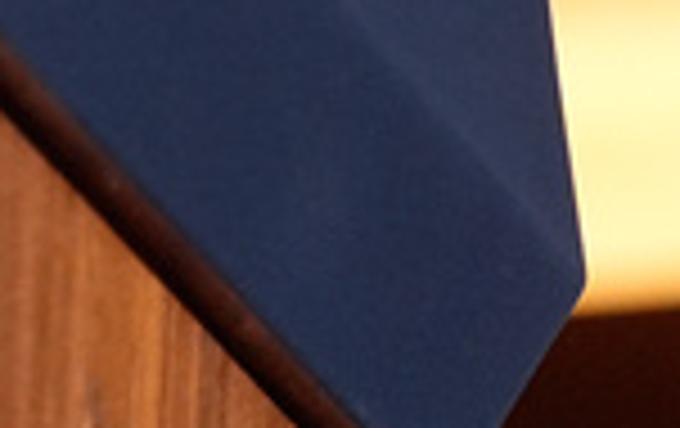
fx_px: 16896
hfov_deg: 2.3
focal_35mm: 910
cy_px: -1065
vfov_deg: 1.4
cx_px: -1581
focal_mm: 132
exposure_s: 1/640
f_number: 2.8
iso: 2000
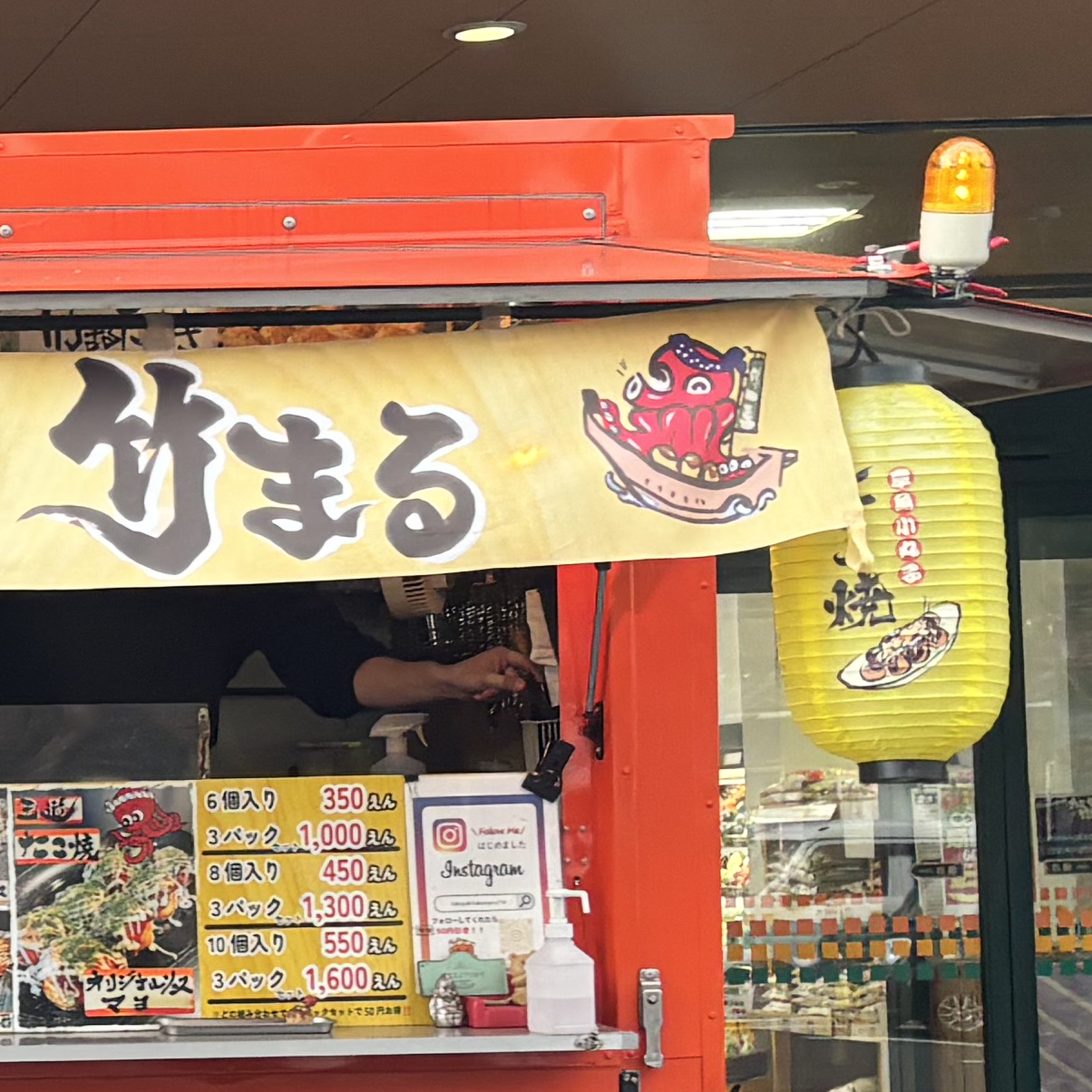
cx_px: -582
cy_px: 795
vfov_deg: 15.9
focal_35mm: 109
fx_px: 3890
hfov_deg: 14.8
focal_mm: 5.96
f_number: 1.6
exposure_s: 1/120
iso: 64
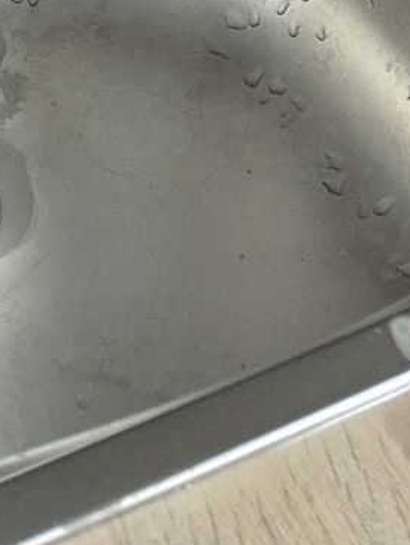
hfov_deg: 11.0
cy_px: -1007
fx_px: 2114
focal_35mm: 134
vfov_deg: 10.8
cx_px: 75
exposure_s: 1/180
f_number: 1.8
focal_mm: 5.4
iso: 200
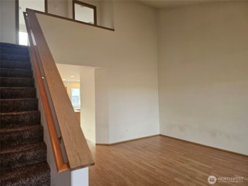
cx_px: 124
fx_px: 165
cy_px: 93
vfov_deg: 58.9
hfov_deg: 73.9
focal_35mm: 23
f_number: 1.7
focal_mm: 6.3
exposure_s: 1/120
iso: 160
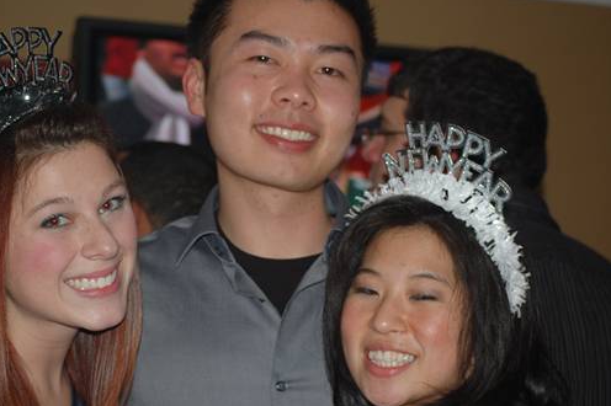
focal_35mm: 92
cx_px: 275
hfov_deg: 22.3
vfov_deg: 14.9
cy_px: 202
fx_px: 1553
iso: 400
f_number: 4
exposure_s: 1/60
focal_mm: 55
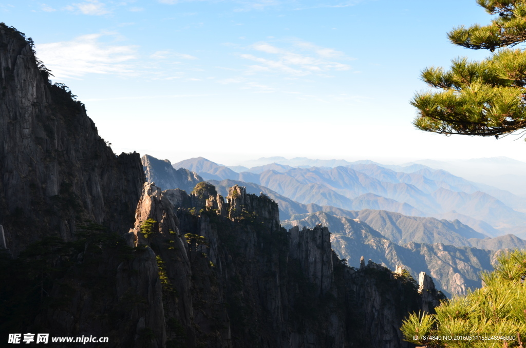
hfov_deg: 57.3
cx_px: 263
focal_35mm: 33
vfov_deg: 39.8
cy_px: 174
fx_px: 481
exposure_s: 1/100
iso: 200
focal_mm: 22
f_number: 11
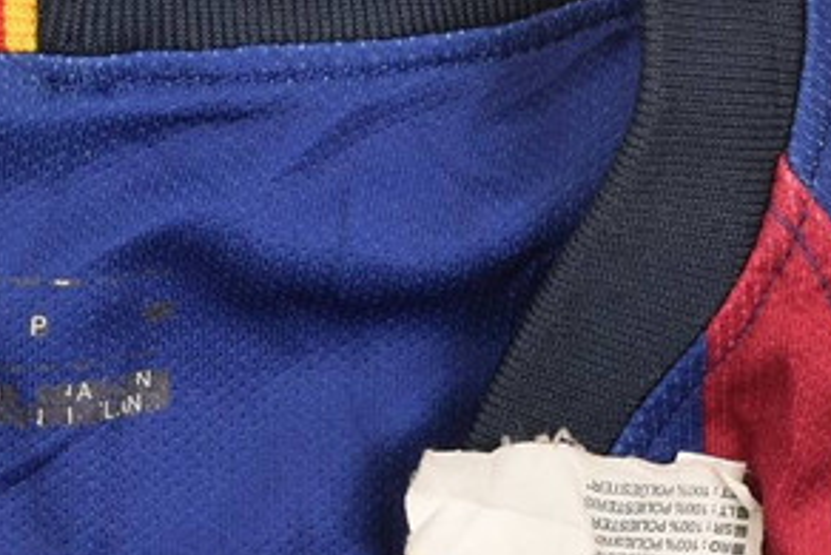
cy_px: 491
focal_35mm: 144
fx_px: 3325
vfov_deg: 9.5
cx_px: 16
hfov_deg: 14.0
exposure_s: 1/40
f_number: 11
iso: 400
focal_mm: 28
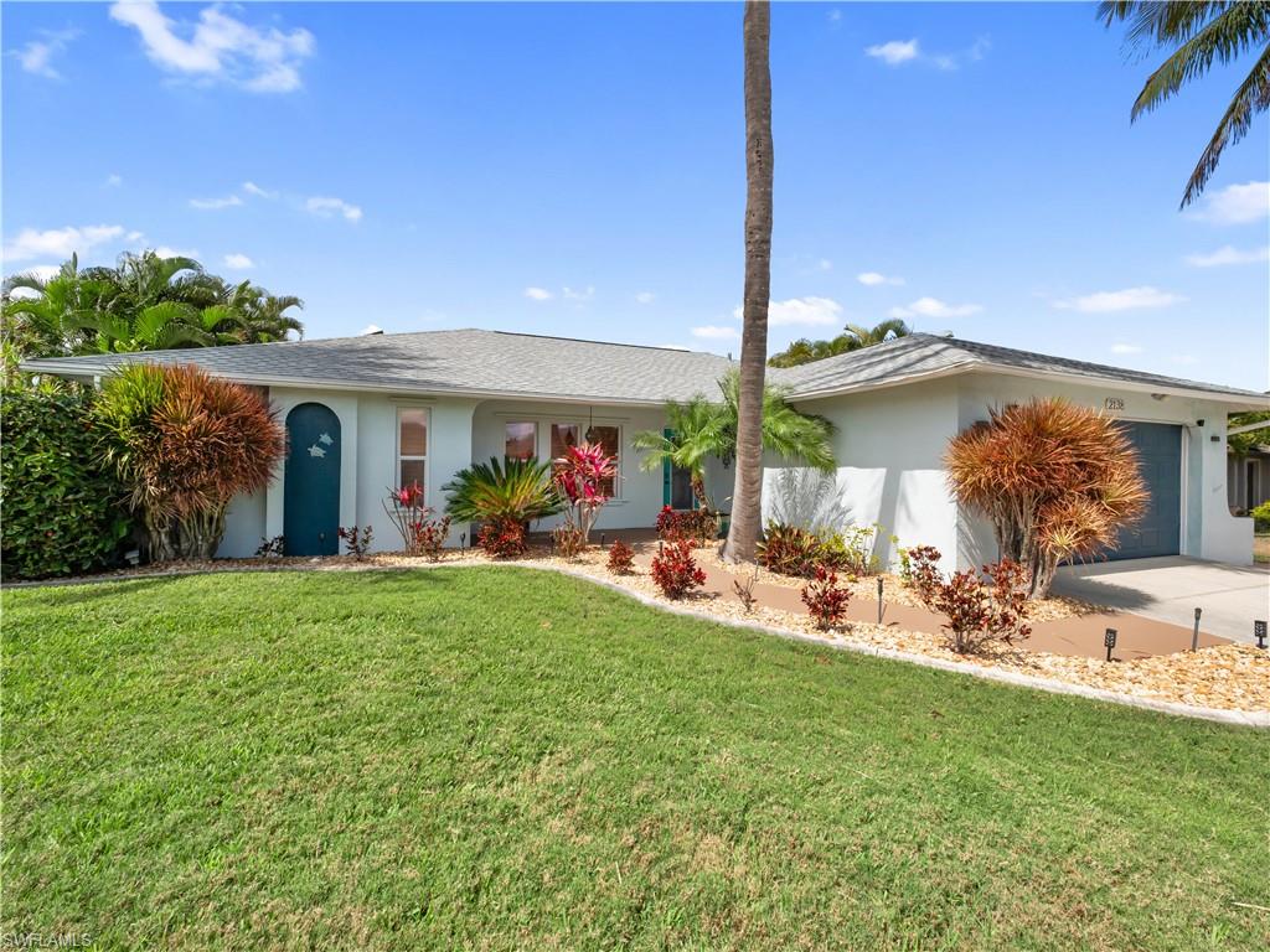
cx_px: 635
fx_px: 514
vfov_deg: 85.7
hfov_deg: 102.1
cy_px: 476
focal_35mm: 14
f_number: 7.1
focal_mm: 7
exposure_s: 1/800
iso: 200
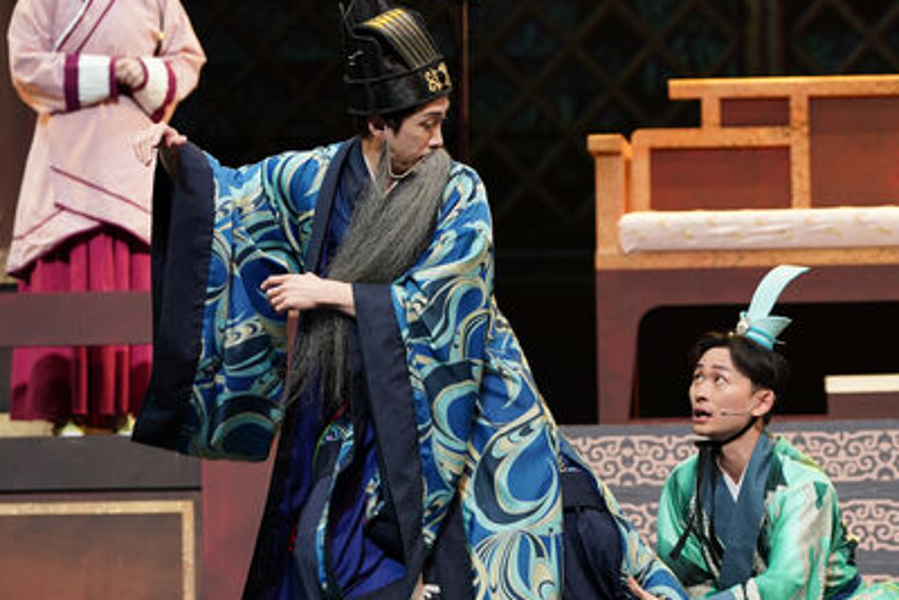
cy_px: 317
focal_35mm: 228
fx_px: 5695
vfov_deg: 6.0
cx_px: 598
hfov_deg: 9.0
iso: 640
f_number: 4
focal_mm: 152
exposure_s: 1/125
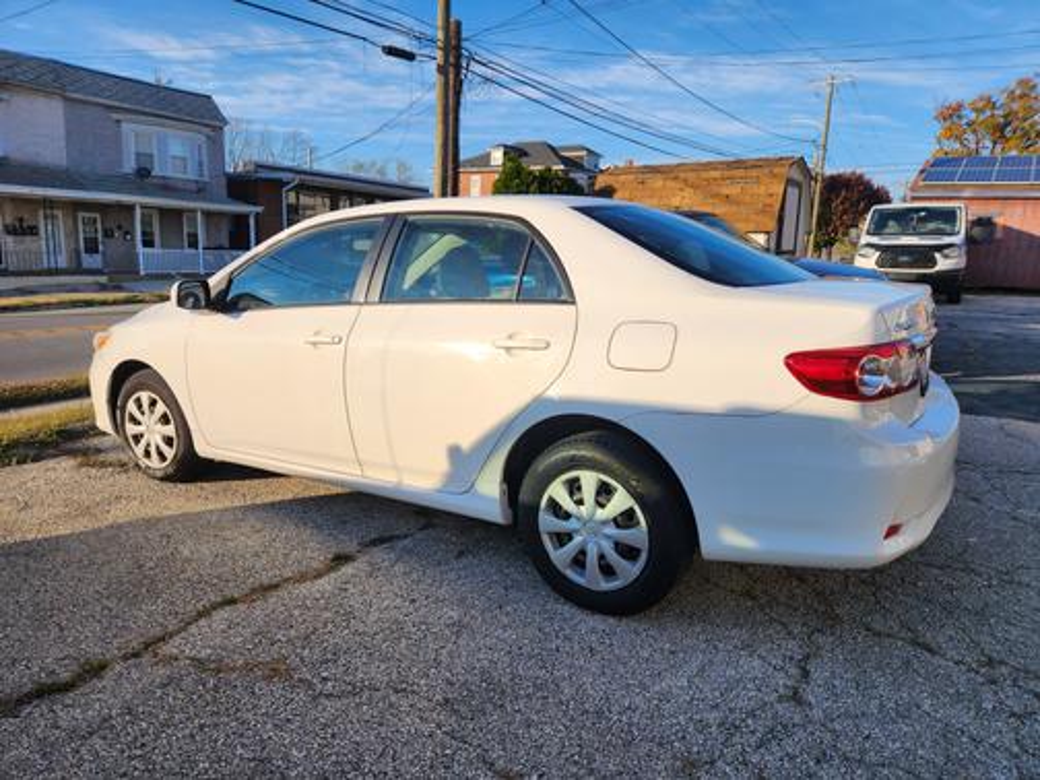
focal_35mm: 23
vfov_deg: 58.9
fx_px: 691
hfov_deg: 73.9
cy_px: 390
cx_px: 520
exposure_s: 1/1517
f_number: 1.8
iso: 20
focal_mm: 5.4
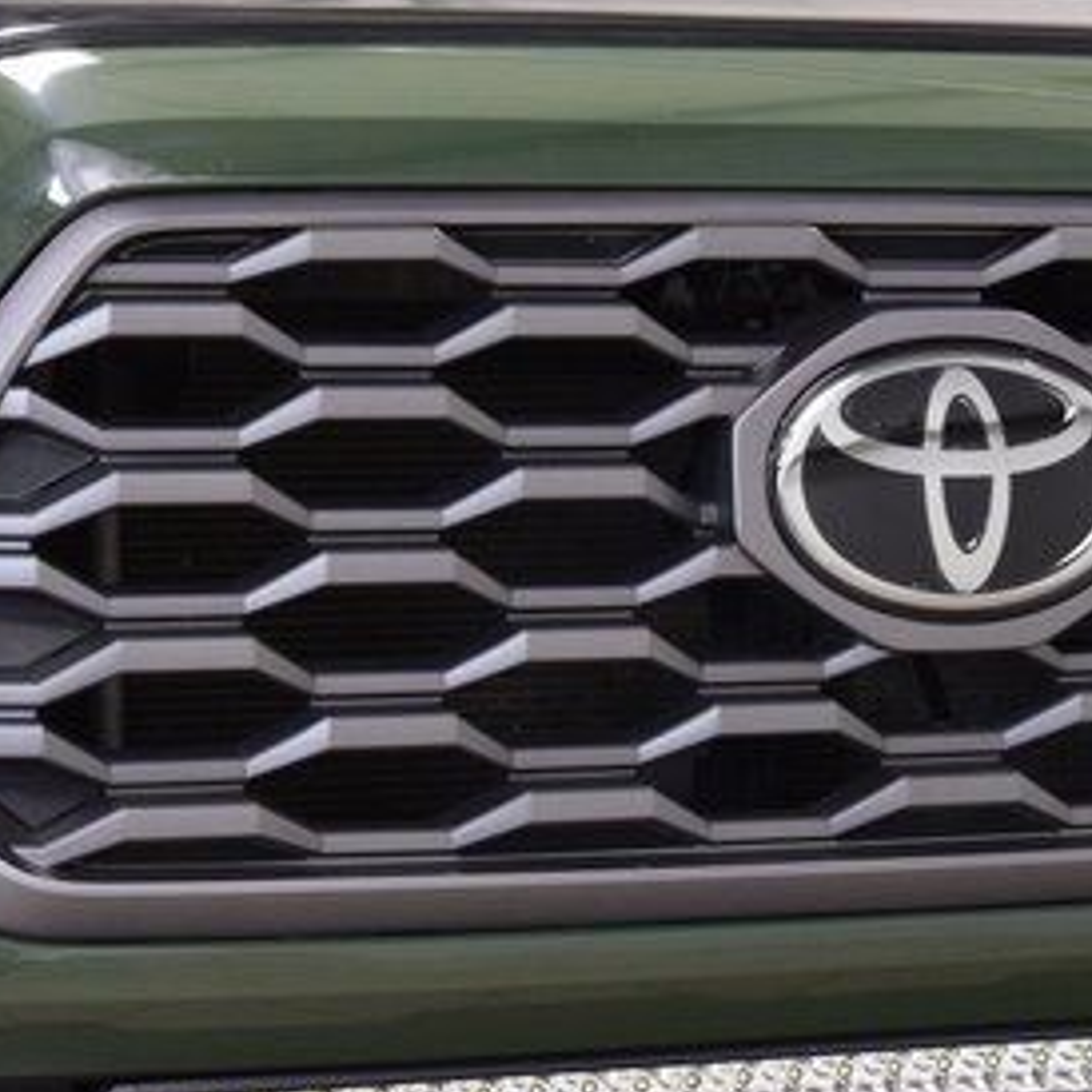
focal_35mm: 143
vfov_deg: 12.2
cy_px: 524
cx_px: 913
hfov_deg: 12.2
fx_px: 5104
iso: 1600
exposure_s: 1/60
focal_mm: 48
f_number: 4
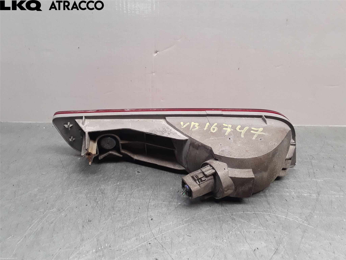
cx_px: 173
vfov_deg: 49.7
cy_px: 130
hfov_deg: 63.4
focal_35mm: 28
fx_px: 280
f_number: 1.9
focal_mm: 2.91
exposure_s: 1/100
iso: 80
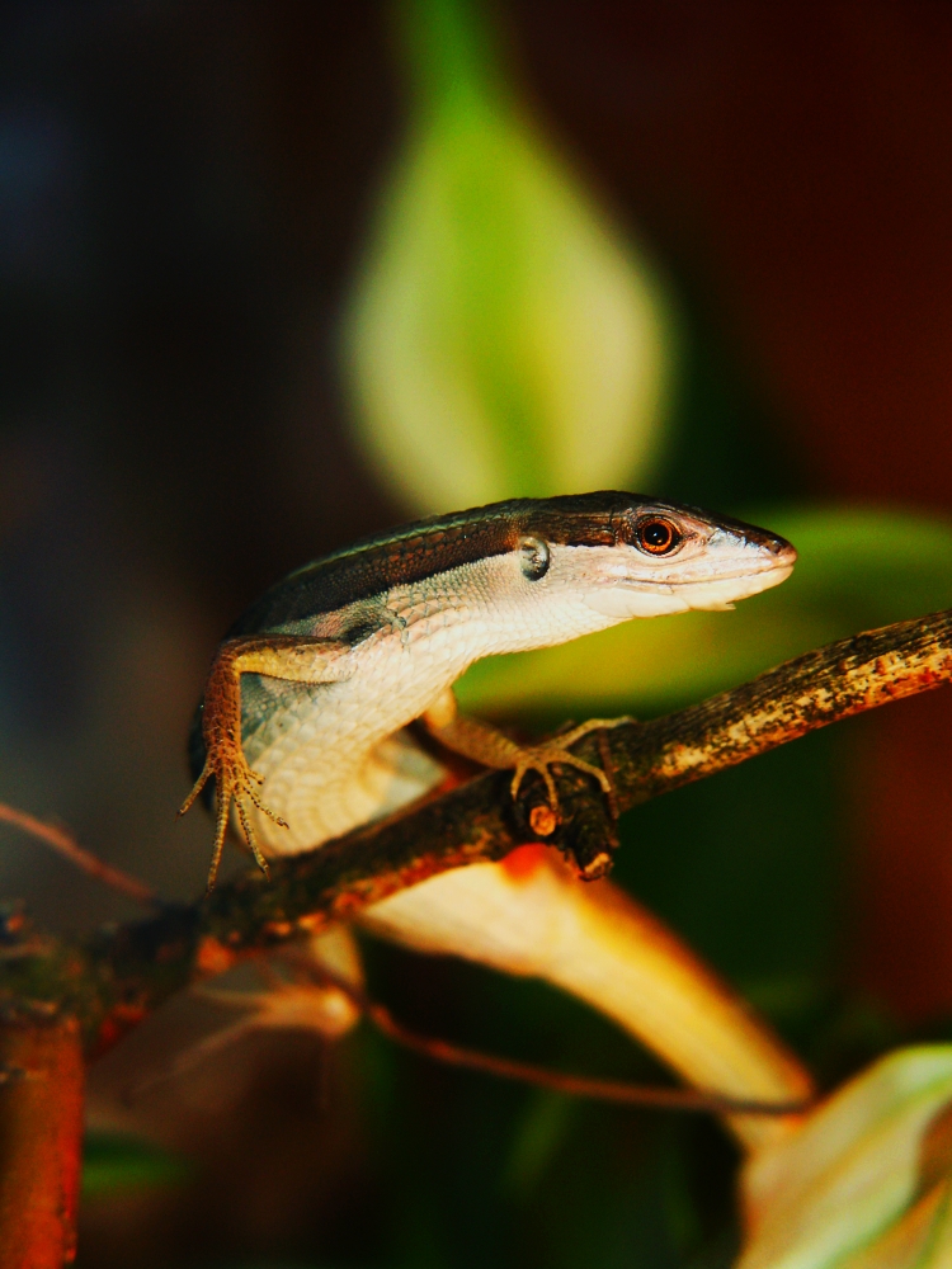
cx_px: 476
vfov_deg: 10.9
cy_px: 634
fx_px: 6637
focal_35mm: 181
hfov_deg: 8.2
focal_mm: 46.16
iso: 100
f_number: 4
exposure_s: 1/160
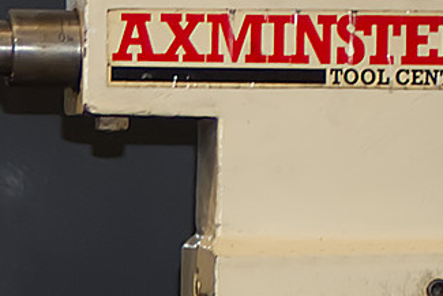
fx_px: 5047
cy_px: 381
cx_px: -901
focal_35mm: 410
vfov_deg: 3.3
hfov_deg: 4.8
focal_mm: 52
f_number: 2.8
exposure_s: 1/125
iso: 800
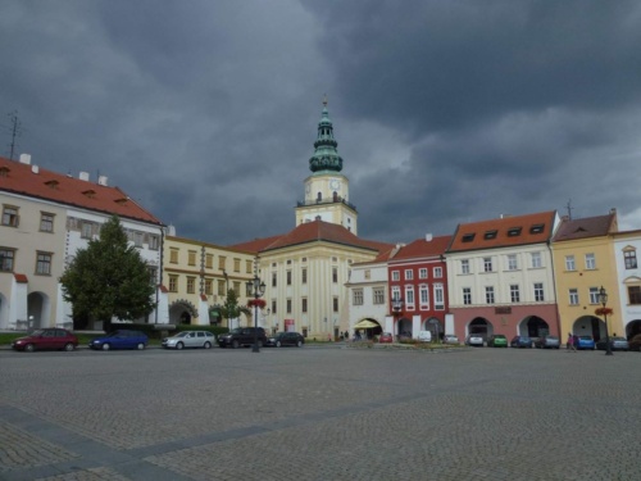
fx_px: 444
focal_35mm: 24
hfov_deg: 71.6
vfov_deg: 56.8
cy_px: 240
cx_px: 320
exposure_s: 1/1300
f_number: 3.3
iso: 100
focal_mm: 4.3
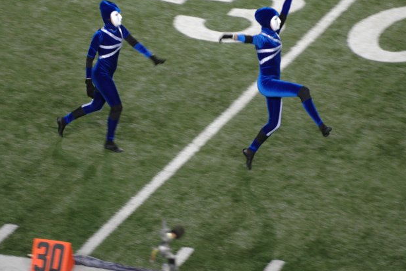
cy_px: 98
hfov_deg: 5.3
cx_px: 210
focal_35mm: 390
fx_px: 4398
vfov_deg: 3.5
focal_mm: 200
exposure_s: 1/60
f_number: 2.8
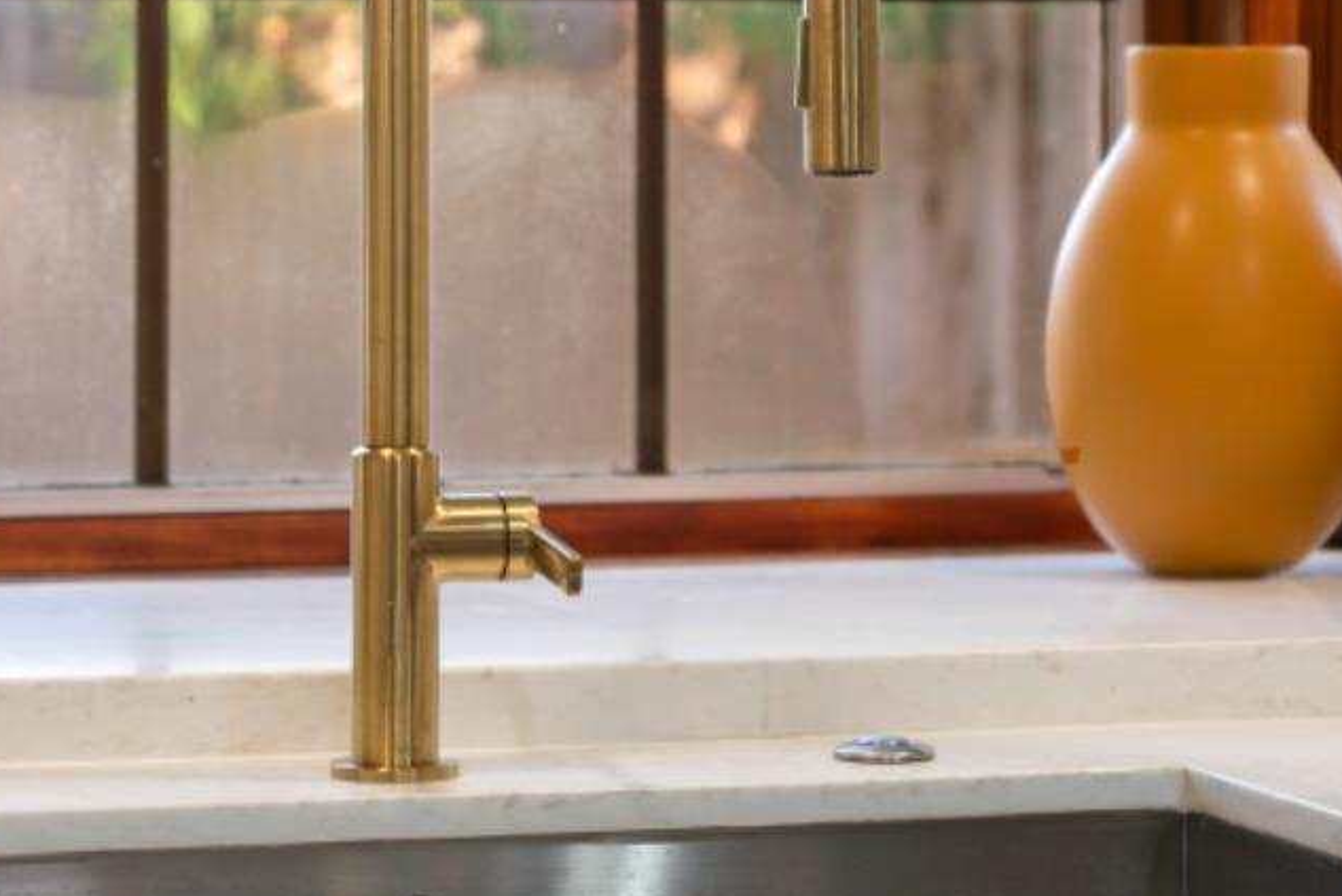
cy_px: 51
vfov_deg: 11.1
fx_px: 4586
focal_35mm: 123
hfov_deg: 16.6
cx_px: 612
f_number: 4
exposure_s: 1/30
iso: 250
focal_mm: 52
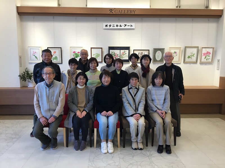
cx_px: 112
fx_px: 201
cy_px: 84
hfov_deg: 58.4
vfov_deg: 45.4
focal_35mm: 31
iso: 25
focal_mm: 3.3
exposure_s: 1/40
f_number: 2.4
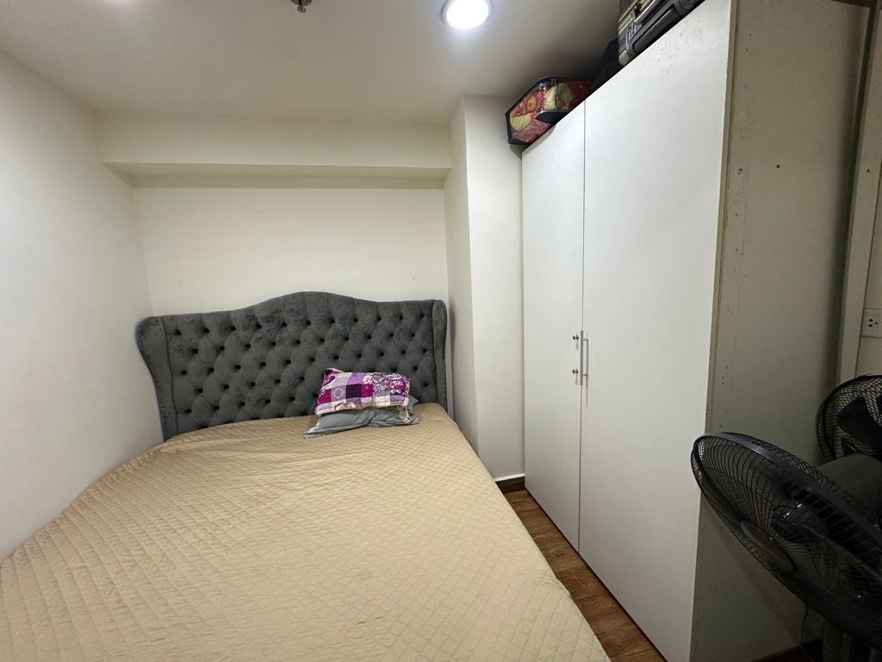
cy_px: 331
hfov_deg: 102.1
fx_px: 357
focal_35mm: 14
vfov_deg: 85.7
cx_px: 441
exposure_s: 1/99
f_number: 2.2
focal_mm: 2.22
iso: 160
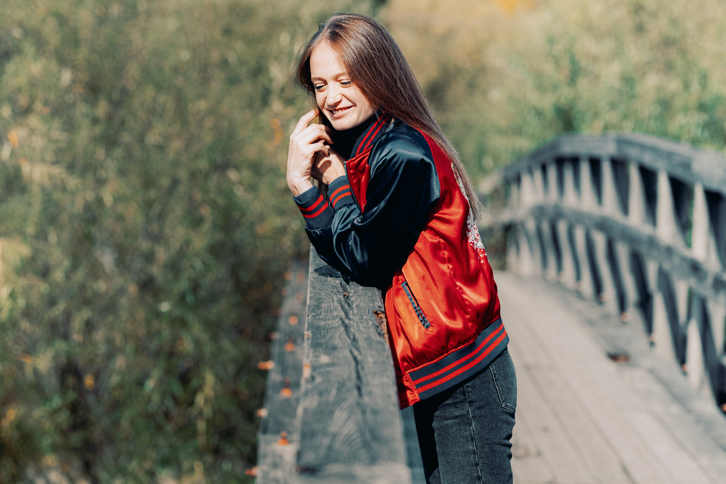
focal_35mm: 135
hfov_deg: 15.2
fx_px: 2723
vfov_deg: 10.2
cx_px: 363
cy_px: 242
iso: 200
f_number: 2.8
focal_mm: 90
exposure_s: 1/2000
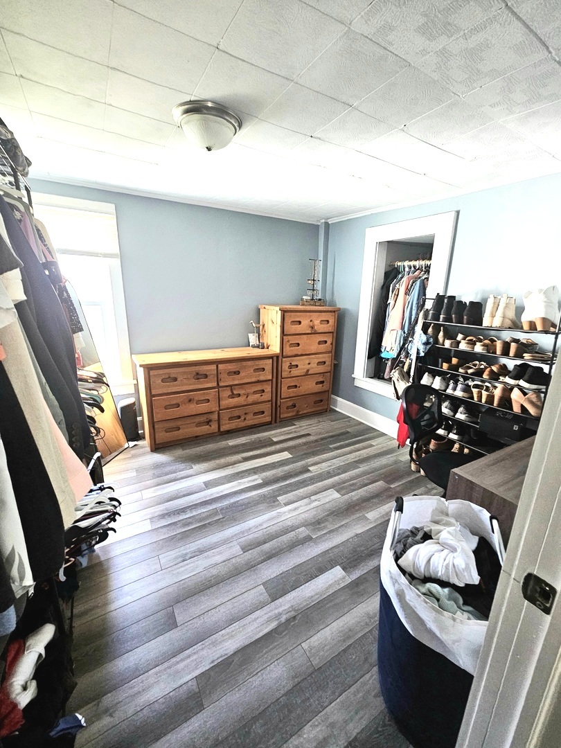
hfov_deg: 89.9
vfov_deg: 106.2
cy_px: 374
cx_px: 280
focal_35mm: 13
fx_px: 281
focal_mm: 2.2
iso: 320
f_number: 2.2
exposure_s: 1/30
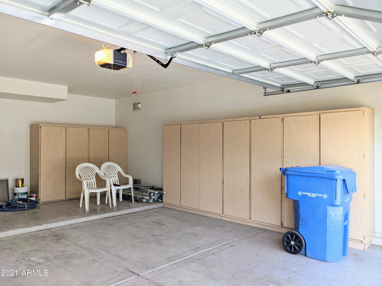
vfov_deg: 51.4
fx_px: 298
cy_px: 143
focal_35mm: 27
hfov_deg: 65.3
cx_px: 191
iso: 56
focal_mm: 4.38
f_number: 1.73
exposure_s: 1/292
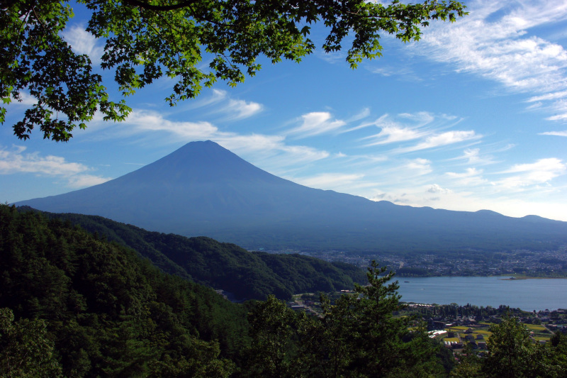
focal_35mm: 42
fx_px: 661
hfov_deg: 46.4
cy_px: 189
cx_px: 284
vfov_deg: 31.9
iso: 100
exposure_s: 1/125
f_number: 18
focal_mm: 28.13
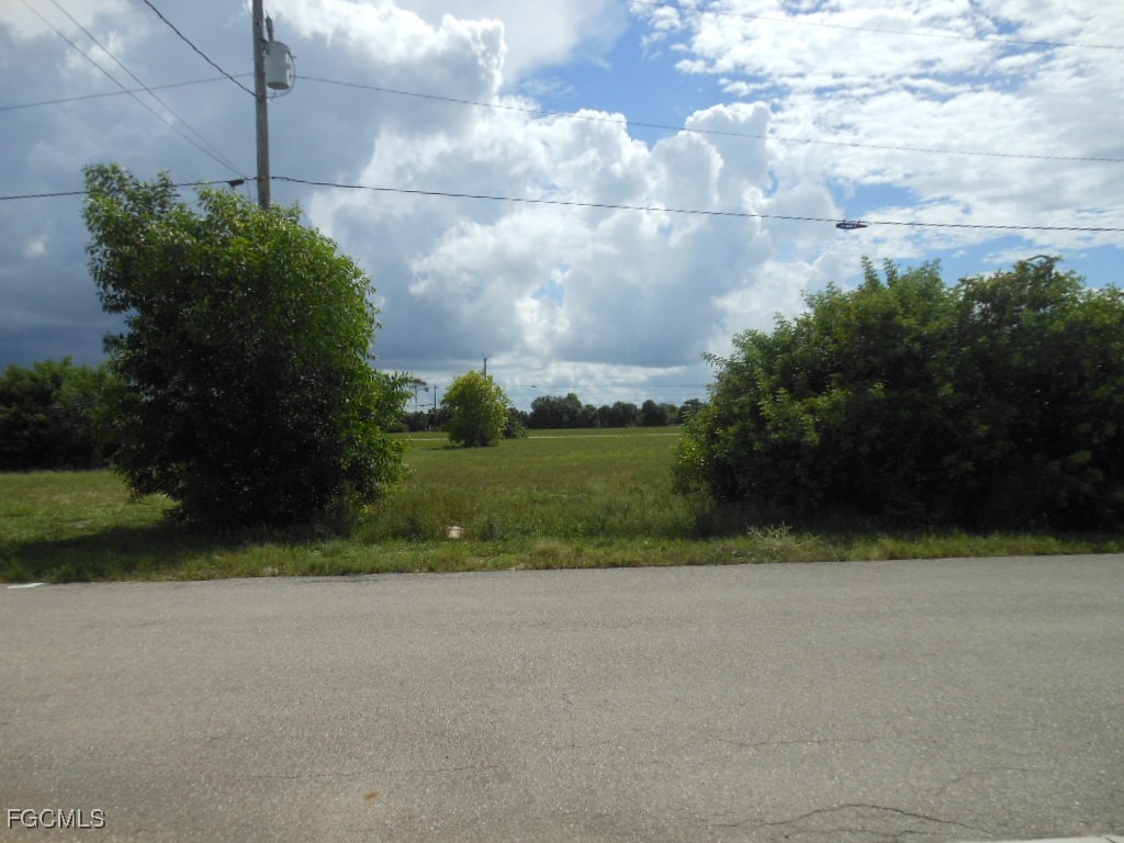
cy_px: 422
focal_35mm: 25
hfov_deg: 69.4
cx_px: 562
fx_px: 812
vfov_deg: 54.9
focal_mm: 4.5
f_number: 10.2
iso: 80
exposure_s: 1/250
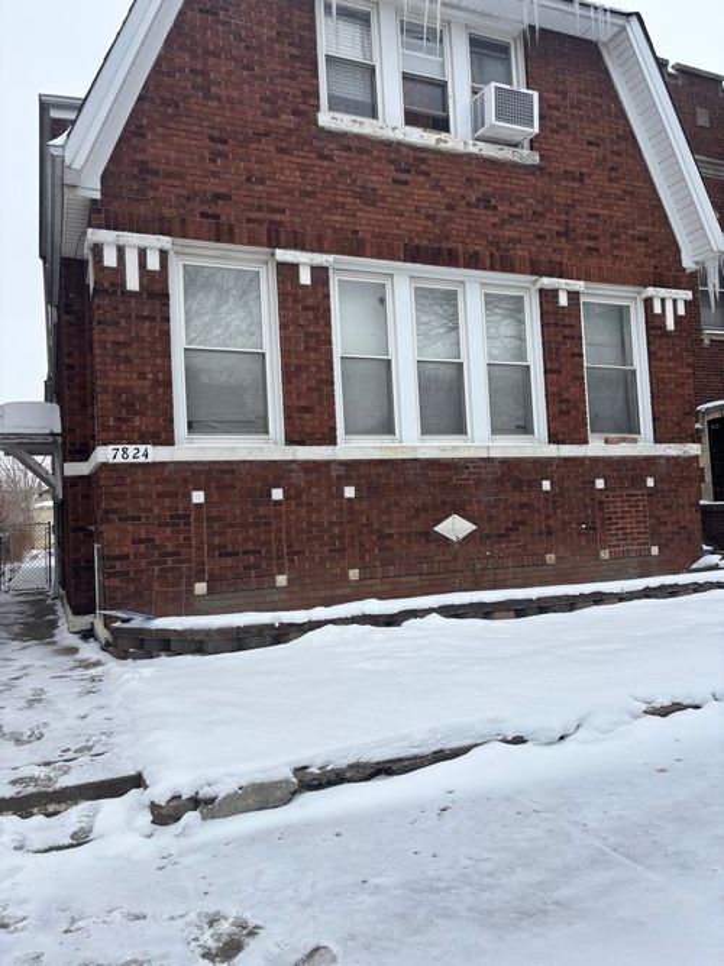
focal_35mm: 26
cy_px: 483
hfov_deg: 53.0
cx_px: 362
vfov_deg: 67.3
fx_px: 725
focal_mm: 5.96
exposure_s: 1/1080
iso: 50
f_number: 1.6
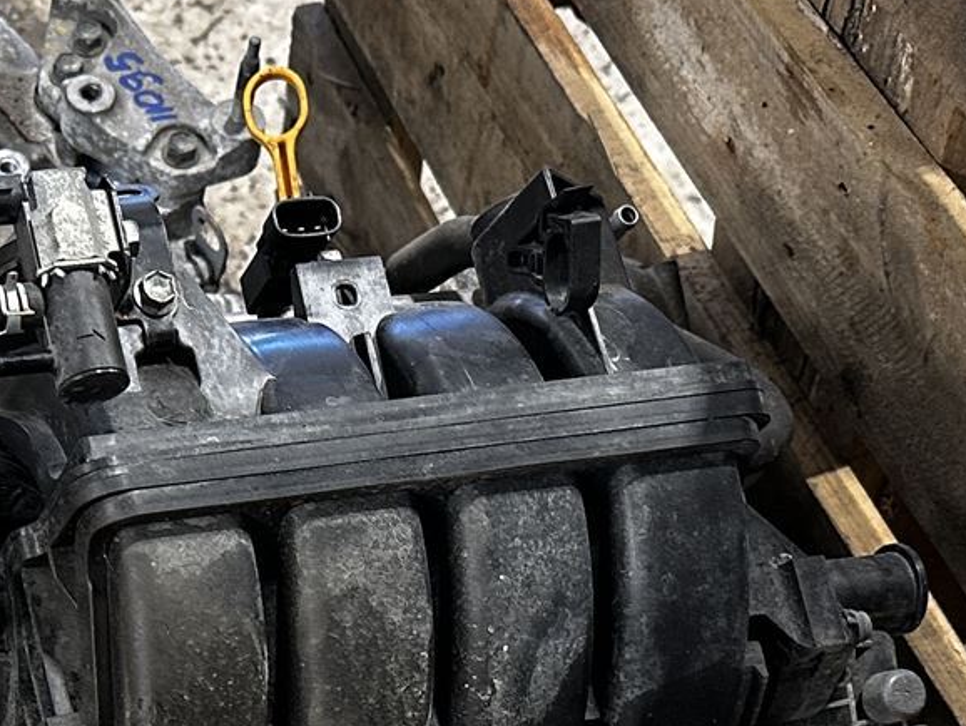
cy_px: 945
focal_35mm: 85
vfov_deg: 16.4
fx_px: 2373
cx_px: 10
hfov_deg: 22.2
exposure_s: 1/100
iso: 200
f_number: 1.78
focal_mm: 6.86
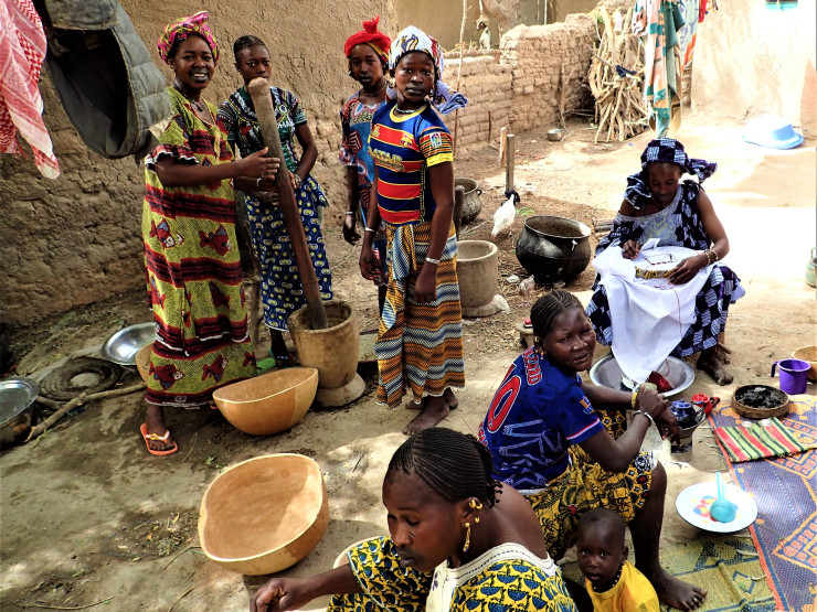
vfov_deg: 54.9
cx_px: 408
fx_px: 590
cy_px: 306
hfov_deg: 69.4
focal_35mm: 25
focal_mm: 4.5
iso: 100
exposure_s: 1/200
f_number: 2.8
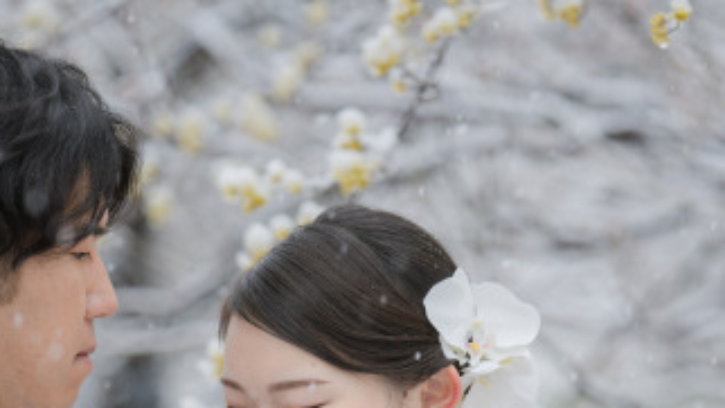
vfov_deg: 3.1
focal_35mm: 385
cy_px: 592
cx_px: 545
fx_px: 7400
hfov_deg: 5.6
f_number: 3.5
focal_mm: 148
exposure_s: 1/320
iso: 200
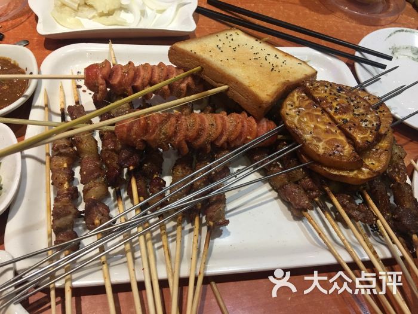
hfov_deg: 61.7
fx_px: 350
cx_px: 209
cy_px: 157
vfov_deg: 48.2
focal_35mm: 29
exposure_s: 1/17
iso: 64
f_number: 2.2
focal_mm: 4.15
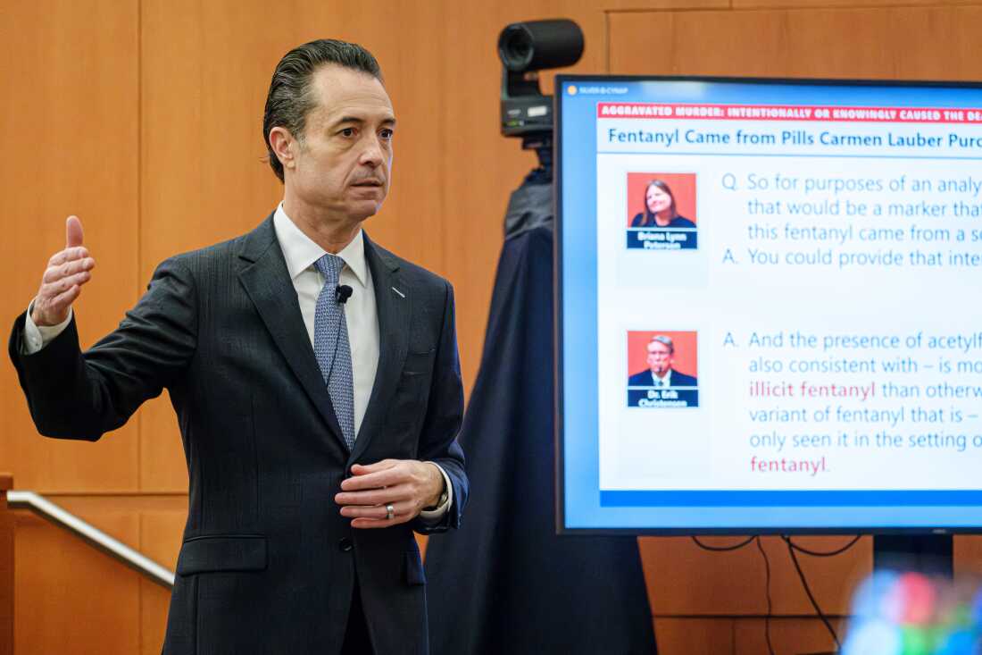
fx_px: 6273
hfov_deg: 9.0
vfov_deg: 6.0
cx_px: 491
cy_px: 328
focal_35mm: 230
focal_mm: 153.3
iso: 10000
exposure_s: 1/400
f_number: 4.8
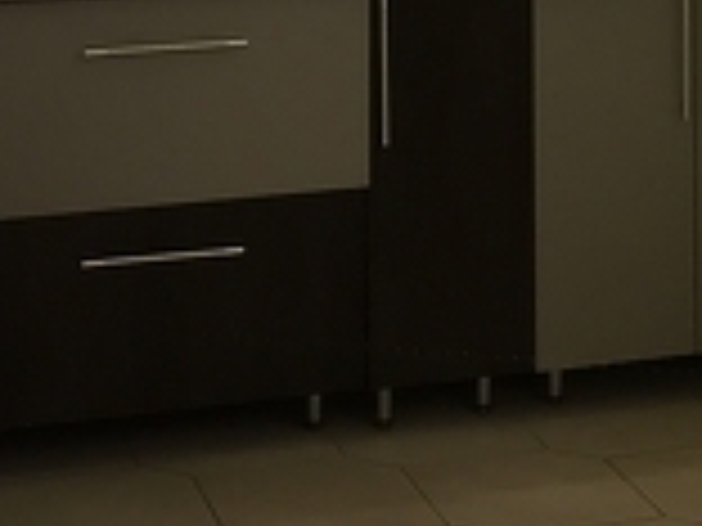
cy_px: -342
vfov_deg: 11.7
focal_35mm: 119
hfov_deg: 16.5
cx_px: 477
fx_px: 2413
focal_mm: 4.15
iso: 80
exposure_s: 1/33
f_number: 2.2
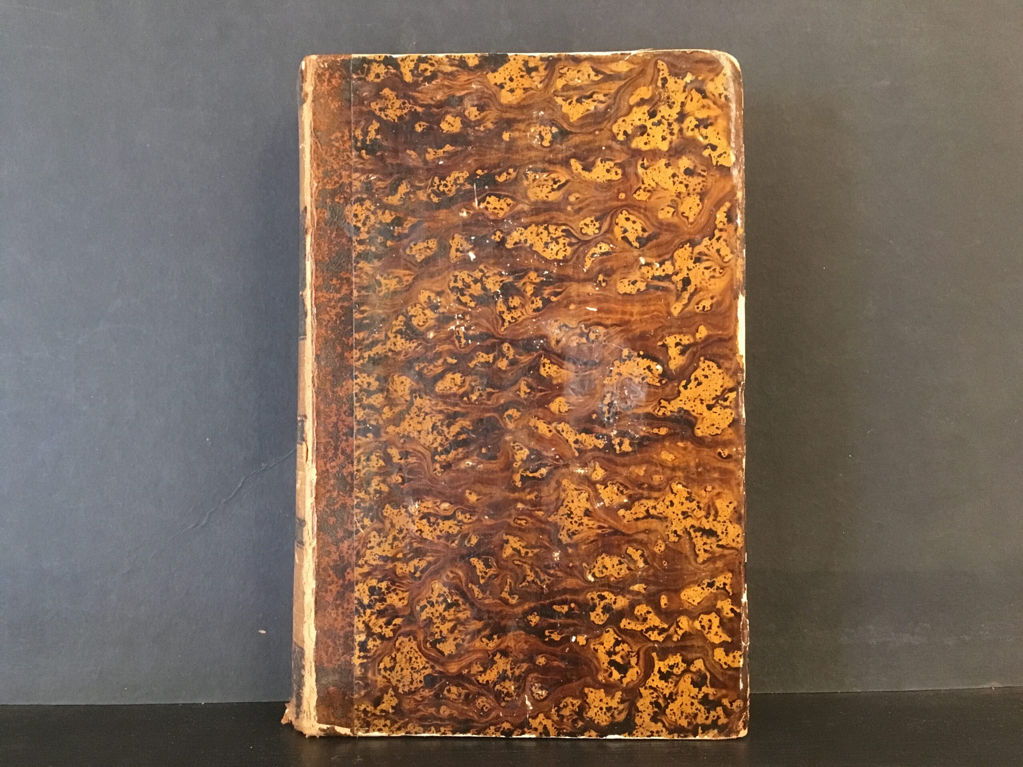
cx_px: 512
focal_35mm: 29
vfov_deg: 48.2
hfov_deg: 61.7
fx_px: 857
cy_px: 384
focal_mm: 4.15
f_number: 2.2
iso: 320
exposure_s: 1/17
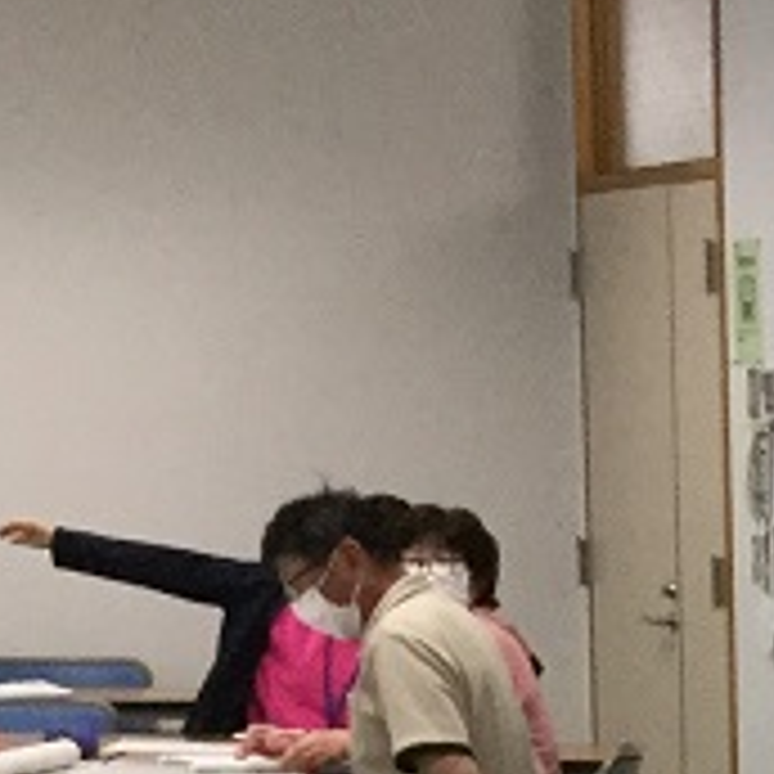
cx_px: 1944
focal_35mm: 159
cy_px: 1256
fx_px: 4022
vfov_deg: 10.5
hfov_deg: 9.6
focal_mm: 3.3
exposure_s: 1/30
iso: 40
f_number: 2.4
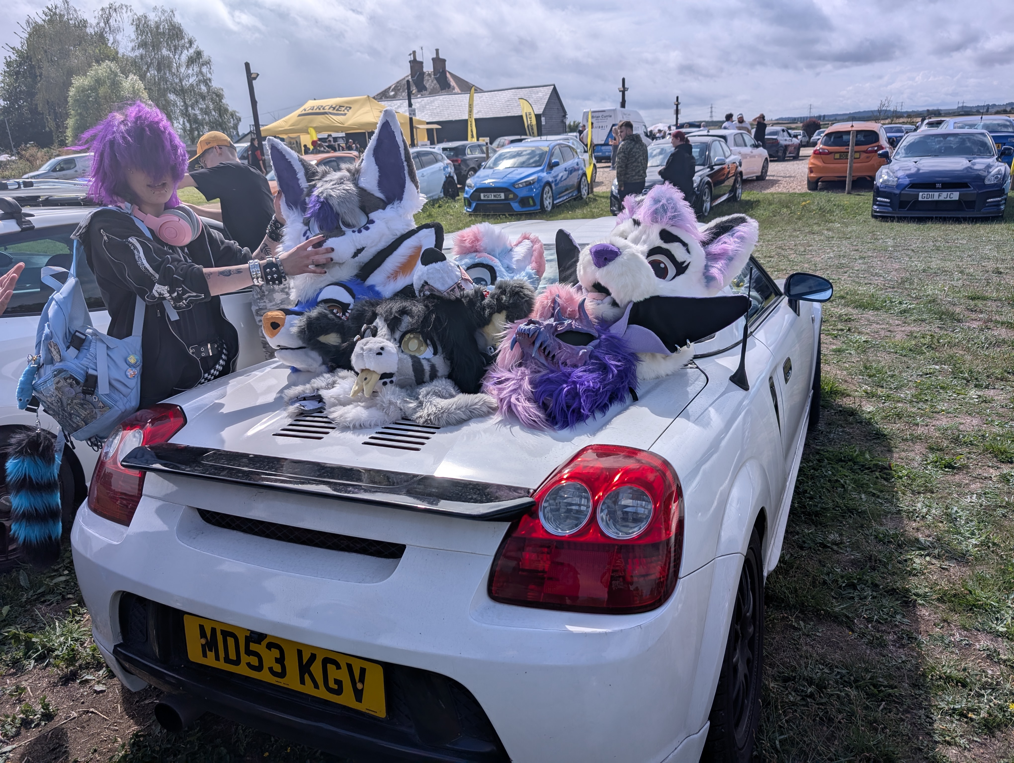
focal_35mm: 24
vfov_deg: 56.9
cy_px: 382
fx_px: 704
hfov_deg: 71.5
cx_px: 507
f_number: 1.68
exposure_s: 1/2088
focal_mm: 6.9
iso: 19
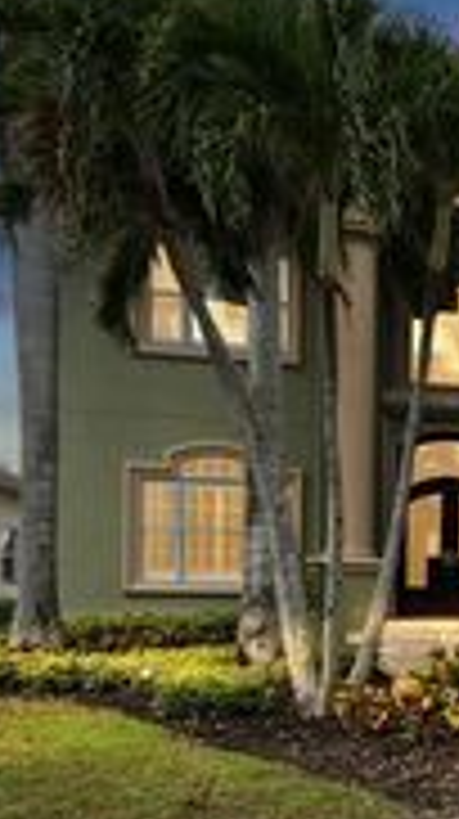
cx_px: 783
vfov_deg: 43.1
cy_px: 619
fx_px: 998
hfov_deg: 20.1
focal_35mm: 46
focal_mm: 16
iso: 400
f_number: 9
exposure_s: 1/400
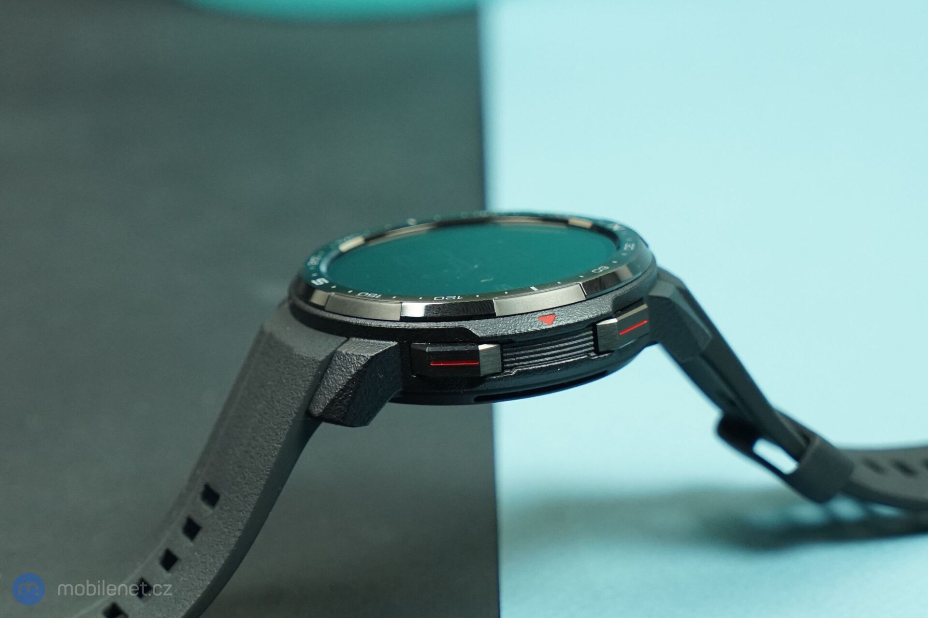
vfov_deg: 19.5
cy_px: 309
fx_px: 1804
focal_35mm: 70
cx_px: 464
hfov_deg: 28.8
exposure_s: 1/160
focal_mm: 70
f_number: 6.3
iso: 2500
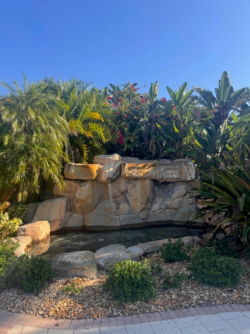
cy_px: 167
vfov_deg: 71.6
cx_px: 125
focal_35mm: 24
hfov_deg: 56.8
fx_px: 231
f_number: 1.78
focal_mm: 6.76
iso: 80
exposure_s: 1/1637
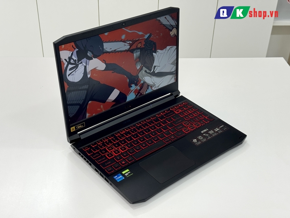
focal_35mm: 48
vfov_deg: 30.3
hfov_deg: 39.7
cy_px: 109
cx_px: 145
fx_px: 402
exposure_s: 1/121
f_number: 1.78
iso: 80
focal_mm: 6.76
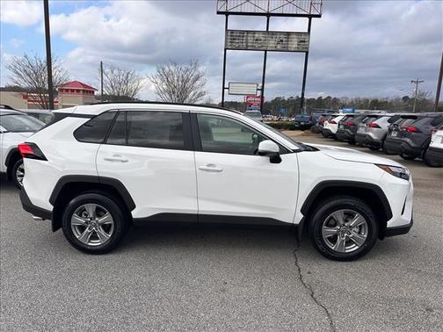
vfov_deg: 56.8
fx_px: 307
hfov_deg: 71.6
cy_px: 166
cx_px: 222
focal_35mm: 24
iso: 80
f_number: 1.78
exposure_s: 1/4016
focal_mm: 6.86
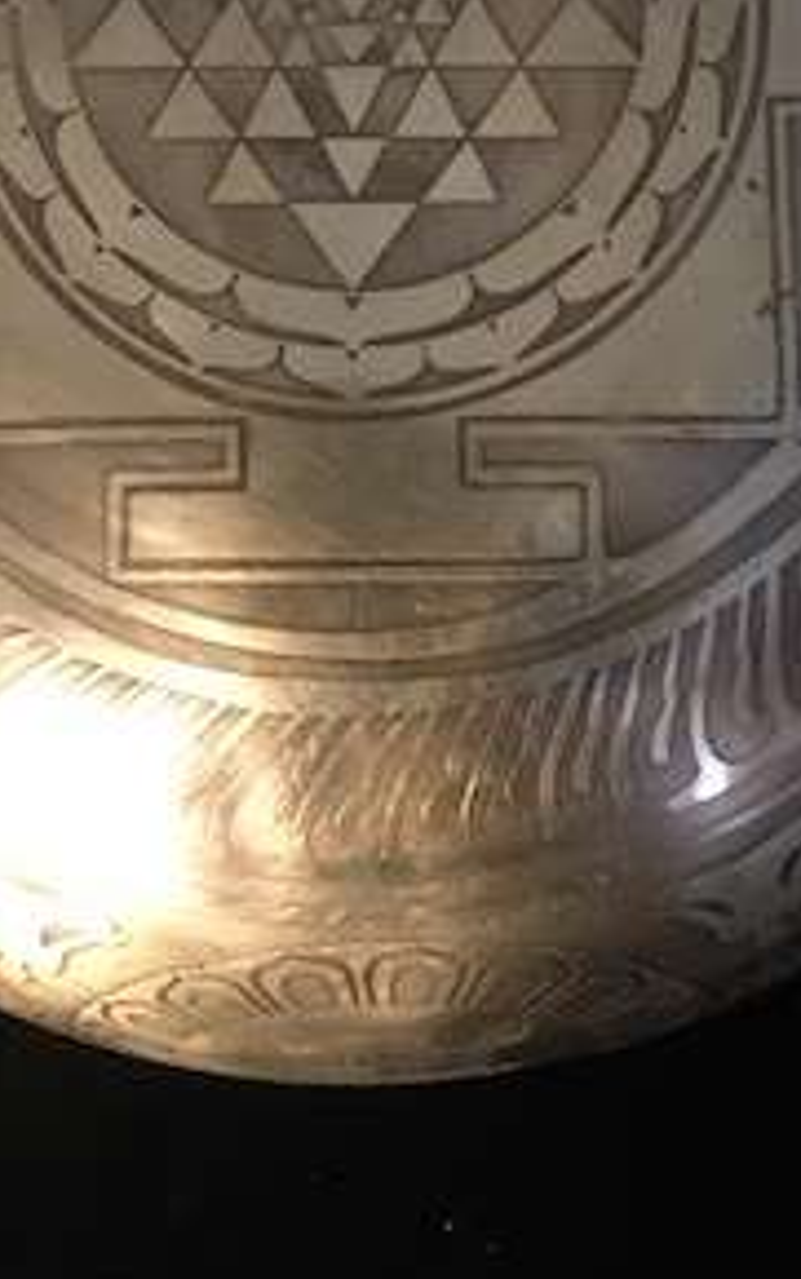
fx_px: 2372
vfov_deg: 27.7
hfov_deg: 19.1
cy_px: -115
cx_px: 487
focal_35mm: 68
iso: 500
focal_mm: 4.15
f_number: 2.2
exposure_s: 1/17
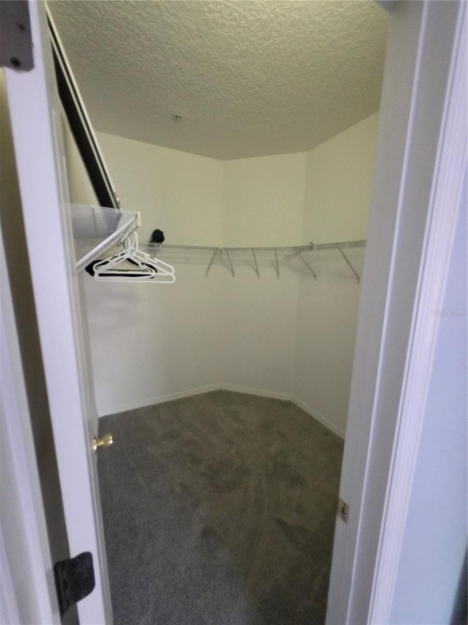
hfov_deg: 89.9
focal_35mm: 13
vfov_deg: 106.2
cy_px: 312
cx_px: 234
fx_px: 234
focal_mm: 2.2
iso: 500
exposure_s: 1/60
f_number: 1.9
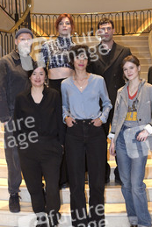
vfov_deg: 36.7
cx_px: 89
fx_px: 342
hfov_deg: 25.1
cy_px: 94
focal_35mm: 54
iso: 2500
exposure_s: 1/200
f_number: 4.5
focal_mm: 35
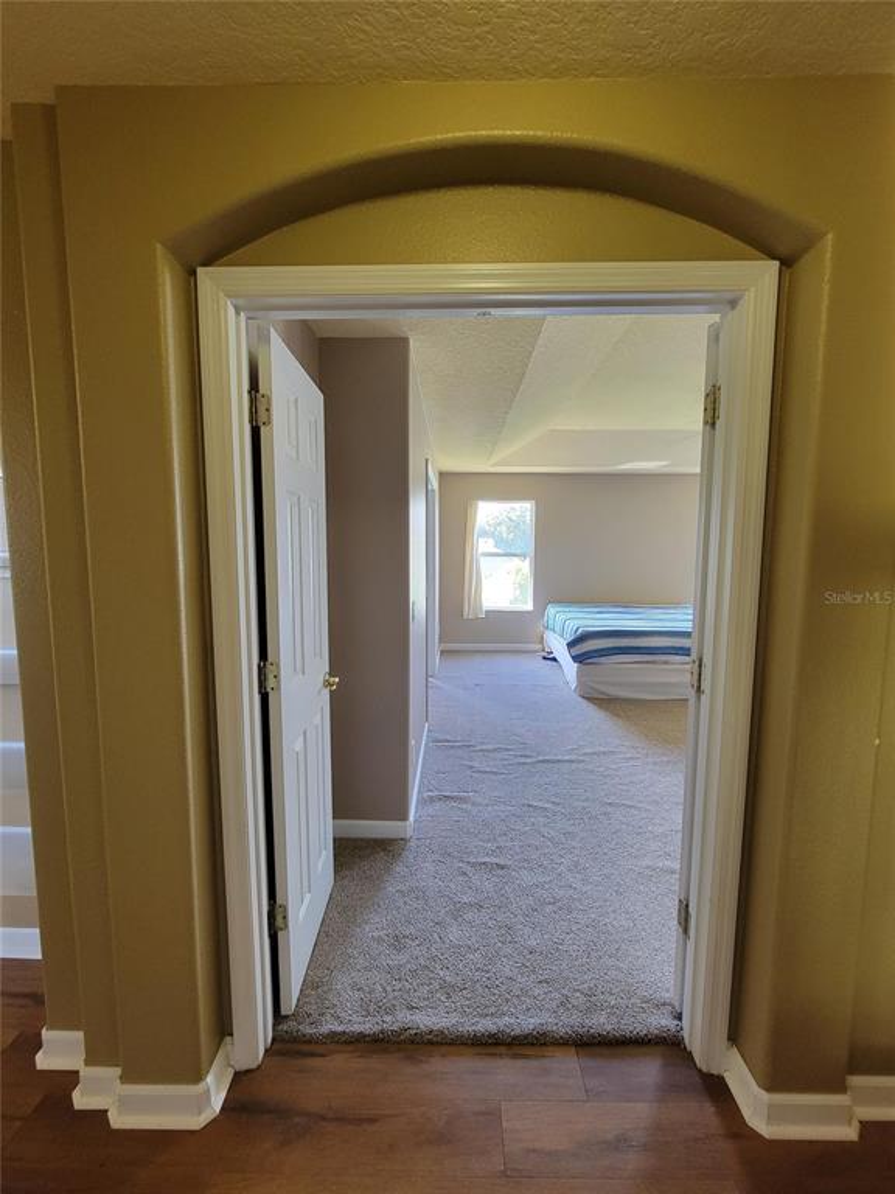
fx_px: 448
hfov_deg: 89.9
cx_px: 448
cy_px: 597
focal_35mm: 13
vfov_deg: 106.2
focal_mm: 2.2
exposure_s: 1/60
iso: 320
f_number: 2.2
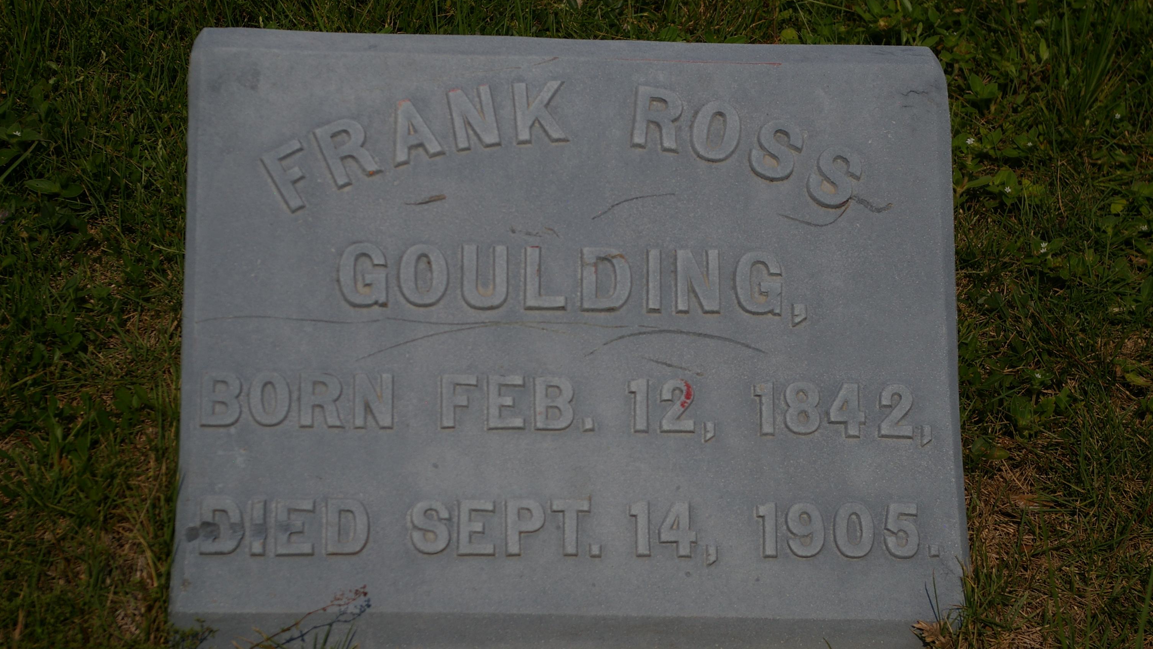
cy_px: 308
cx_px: 577
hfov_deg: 24.6
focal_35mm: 87
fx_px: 2645
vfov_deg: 14.0
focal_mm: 55
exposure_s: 1/3000
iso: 200
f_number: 8
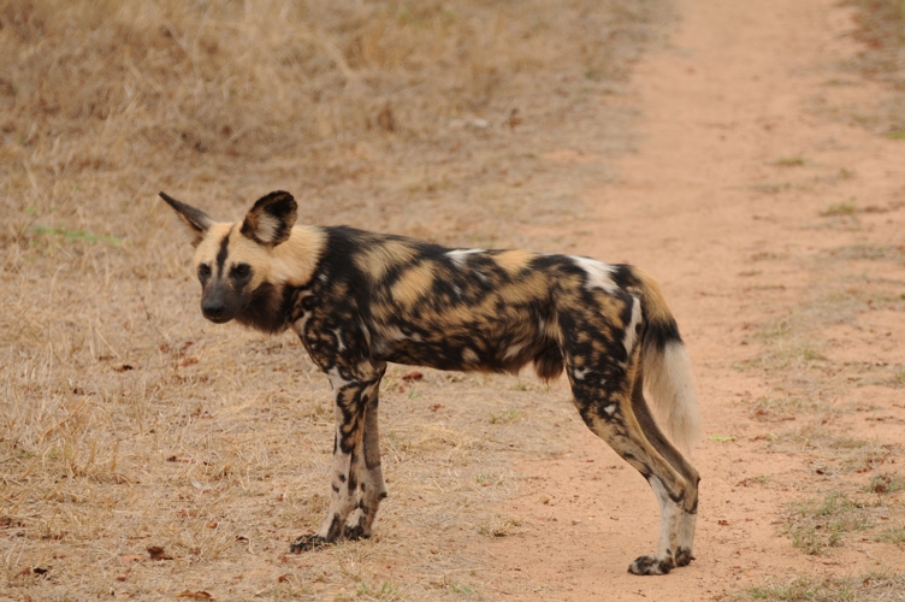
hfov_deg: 7.6
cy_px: 301
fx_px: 6781
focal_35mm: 270
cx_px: 452
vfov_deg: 5.1
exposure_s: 1/200
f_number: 5
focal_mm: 180
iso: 200
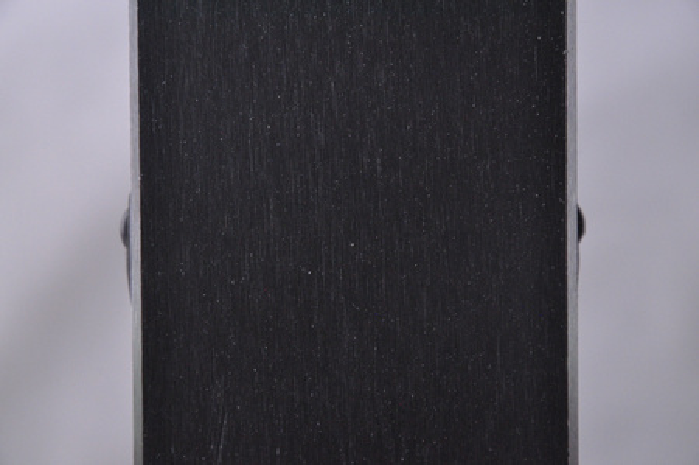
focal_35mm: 158
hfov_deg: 13.1
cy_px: 232
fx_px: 3055
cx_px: 350
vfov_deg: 8.7
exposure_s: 1/125
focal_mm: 105
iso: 3200
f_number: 9.5
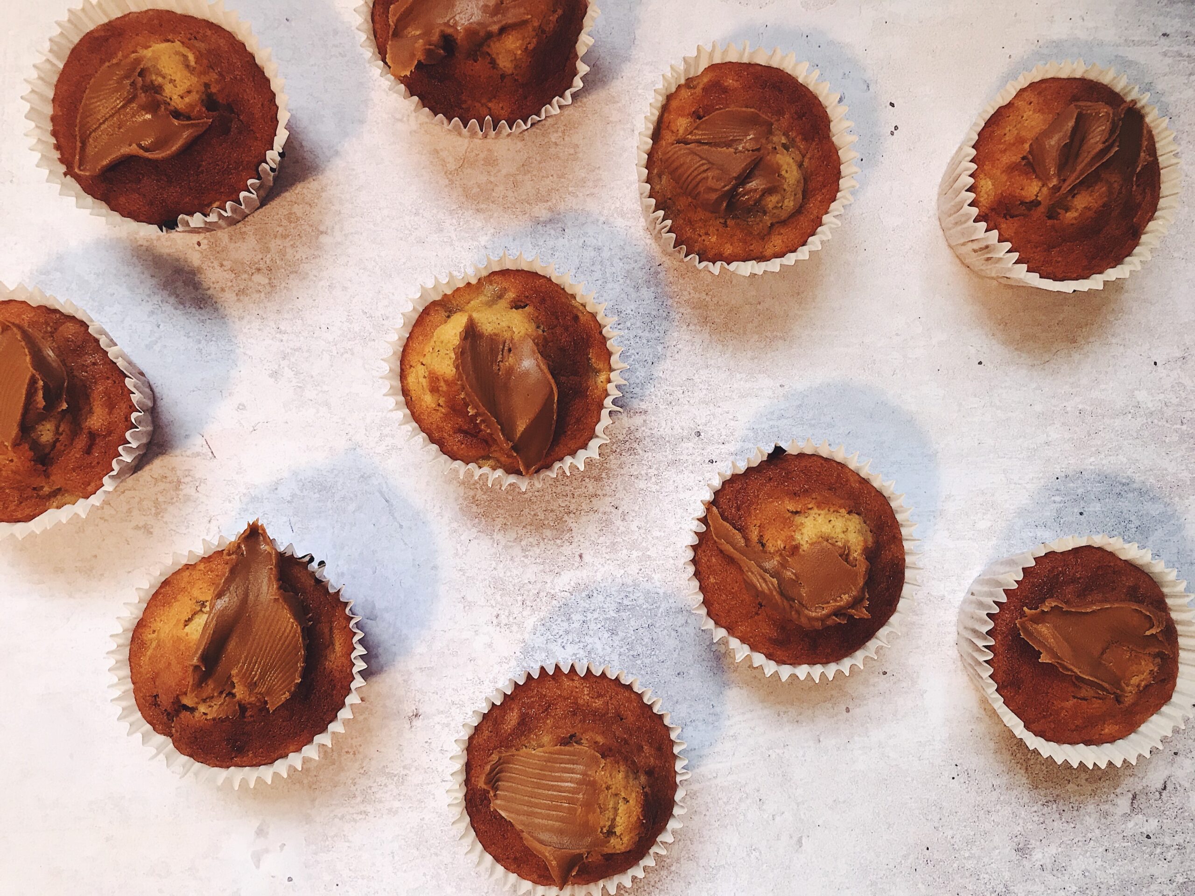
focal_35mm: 28
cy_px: 448
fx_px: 967
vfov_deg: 49.7
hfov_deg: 63.4
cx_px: 598
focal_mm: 3.99
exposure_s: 1/33
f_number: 1.8
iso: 25
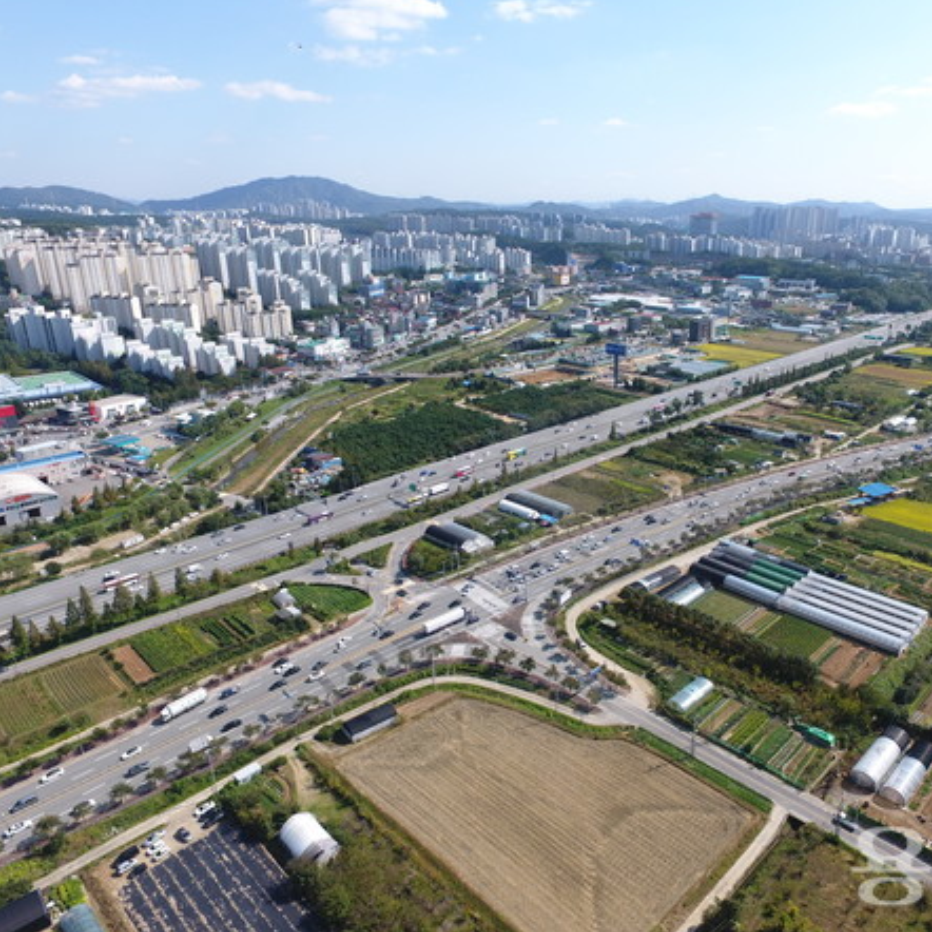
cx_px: 563
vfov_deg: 65.0
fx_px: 731
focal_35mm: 24
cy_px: 464
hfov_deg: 64.4
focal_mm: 3.61
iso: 100
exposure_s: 1/636
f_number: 2.8
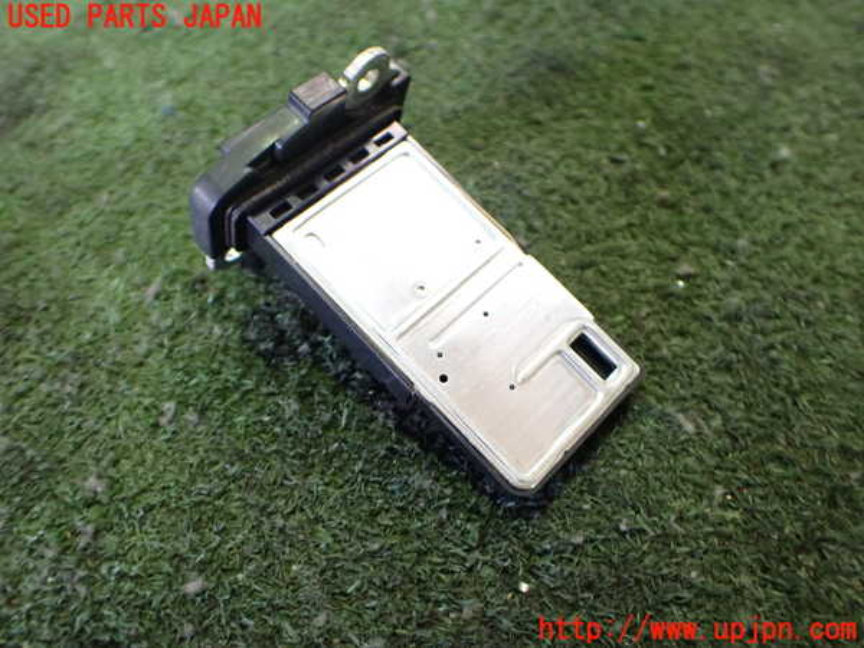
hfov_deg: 60.0
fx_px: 749
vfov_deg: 46.8
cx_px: 432
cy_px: 324
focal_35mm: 30
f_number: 2.3
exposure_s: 1/50
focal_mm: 5.4
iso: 800
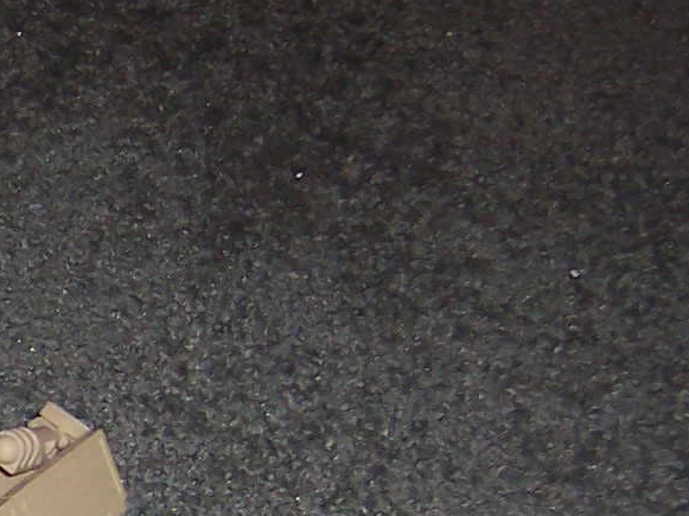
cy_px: 575
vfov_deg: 11.6
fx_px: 2506
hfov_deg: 14.3
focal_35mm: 126
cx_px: -422
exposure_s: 1/60
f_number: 2.8
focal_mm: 5.6
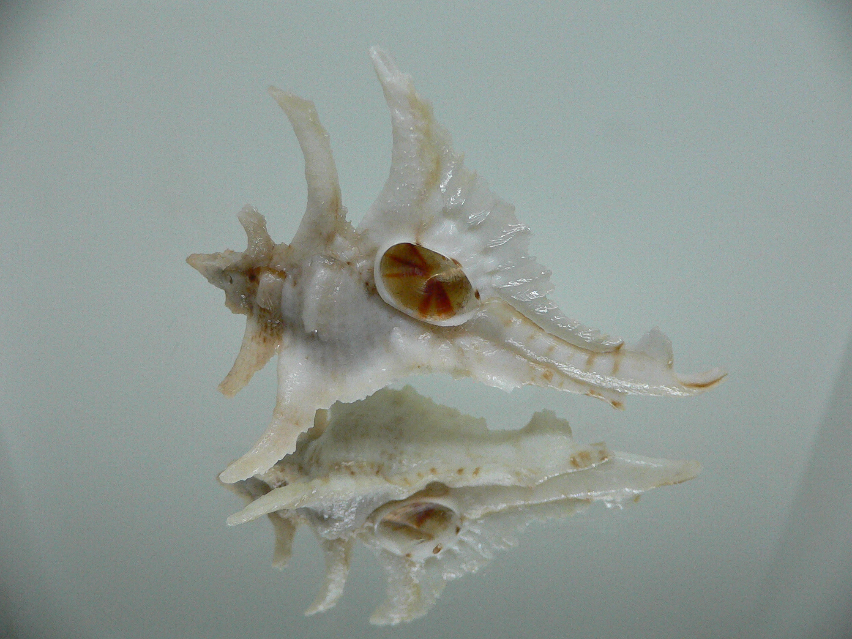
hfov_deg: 52.6
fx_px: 861
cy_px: 320
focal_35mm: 35
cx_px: 426
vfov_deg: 40.7
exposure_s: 1/60
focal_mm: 4.6
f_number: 2.8
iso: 200
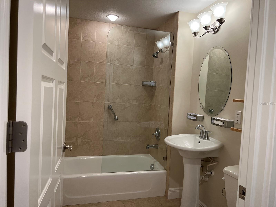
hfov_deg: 67.3
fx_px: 207
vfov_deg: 53.1
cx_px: 138
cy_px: 104
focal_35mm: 26
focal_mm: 5.7
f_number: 1.5
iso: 125
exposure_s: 1/120
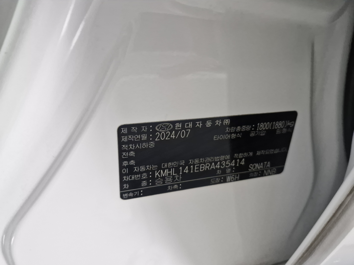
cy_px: 132
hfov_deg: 73.9
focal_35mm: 23
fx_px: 235
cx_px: 177
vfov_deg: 58.9
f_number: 1.8
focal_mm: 5.54
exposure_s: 1/120
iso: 125
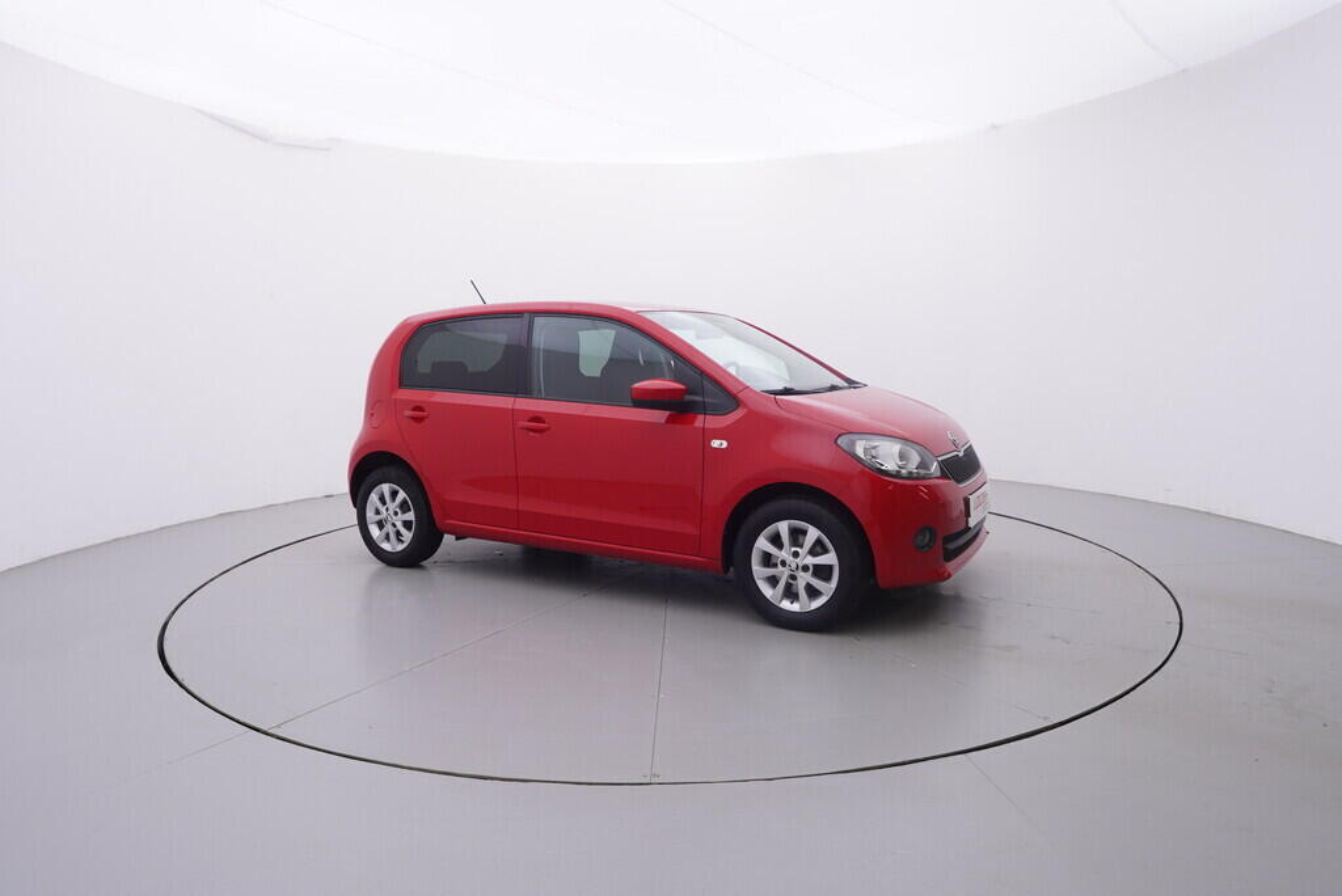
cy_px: 448
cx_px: 671
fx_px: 839
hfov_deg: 77.3
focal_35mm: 22
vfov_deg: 56.2
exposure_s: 1/80
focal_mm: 15
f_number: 5
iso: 200
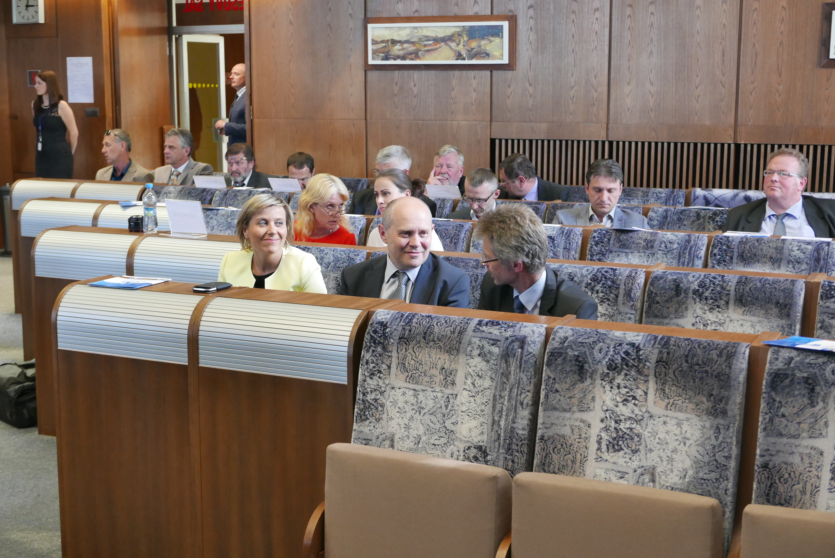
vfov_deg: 26.0
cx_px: 418
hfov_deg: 38.2
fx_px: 1207
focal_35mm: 52
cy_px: 279
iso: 1000
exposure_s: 1/100
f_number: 2.8
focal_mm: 23.6
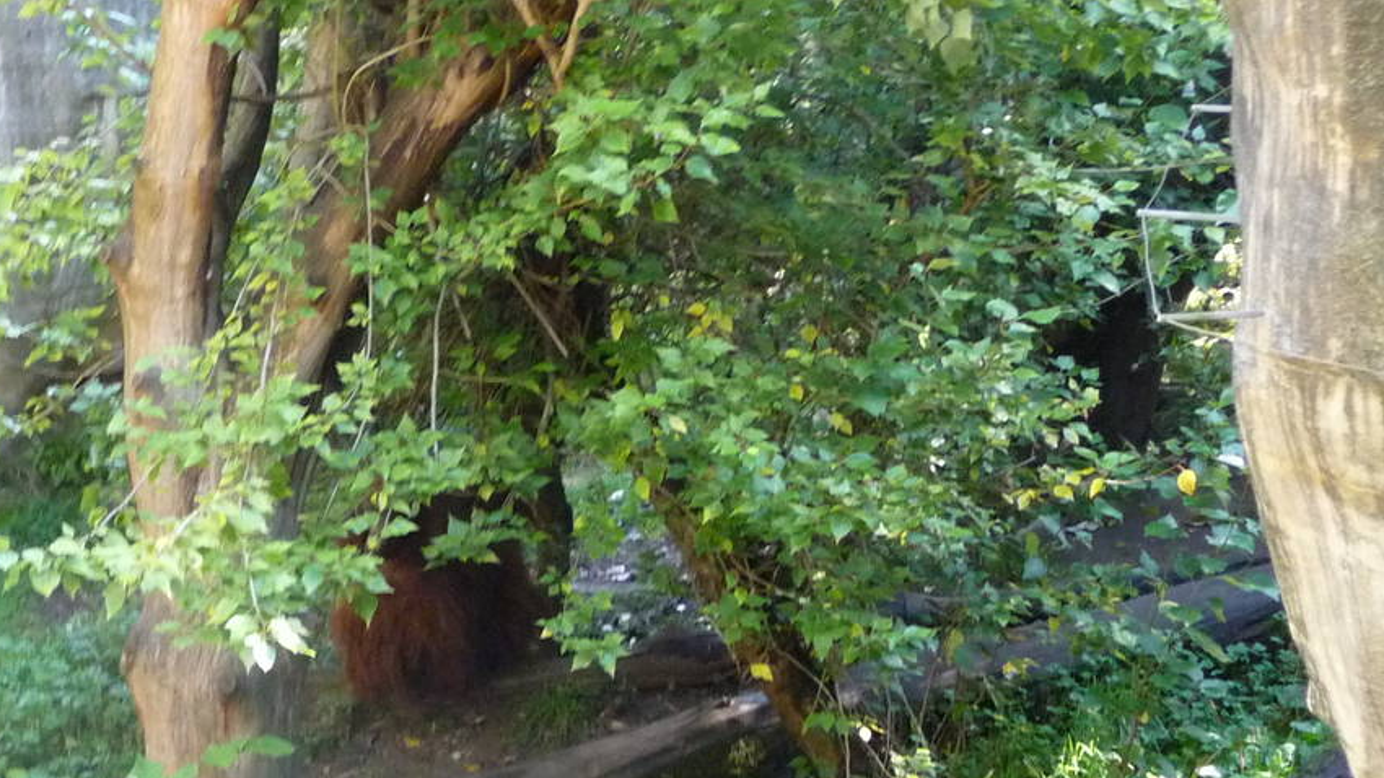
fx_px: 3009
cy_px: 741
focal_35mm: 82
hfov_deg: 25.2
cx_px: 161
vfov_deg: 14.5
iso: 400
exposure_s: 1/40
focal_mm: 6.7
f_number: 3.9
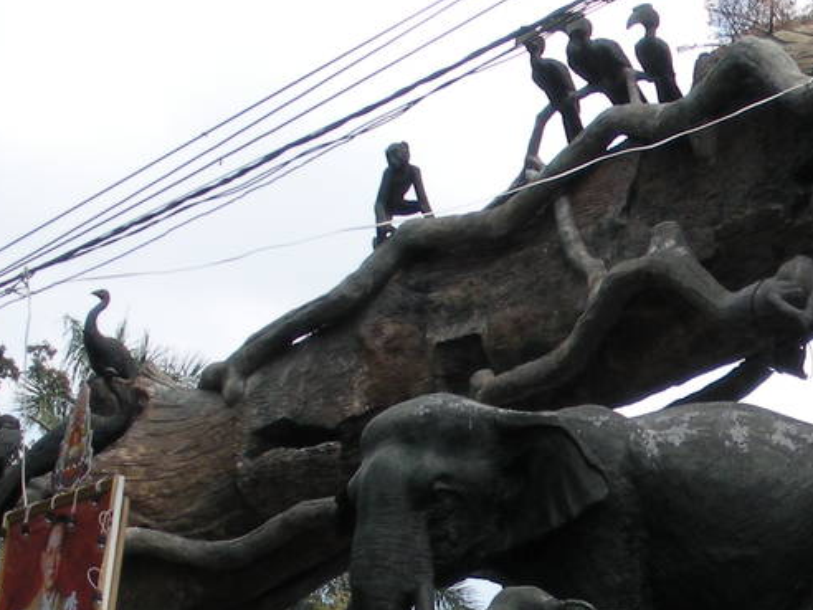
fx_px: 2748
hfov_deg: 15.8
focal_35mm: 117
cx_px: 1115
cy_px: 589
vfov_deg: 12.5
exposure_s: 1/365
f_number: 3.5
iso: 64
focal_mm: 6.3
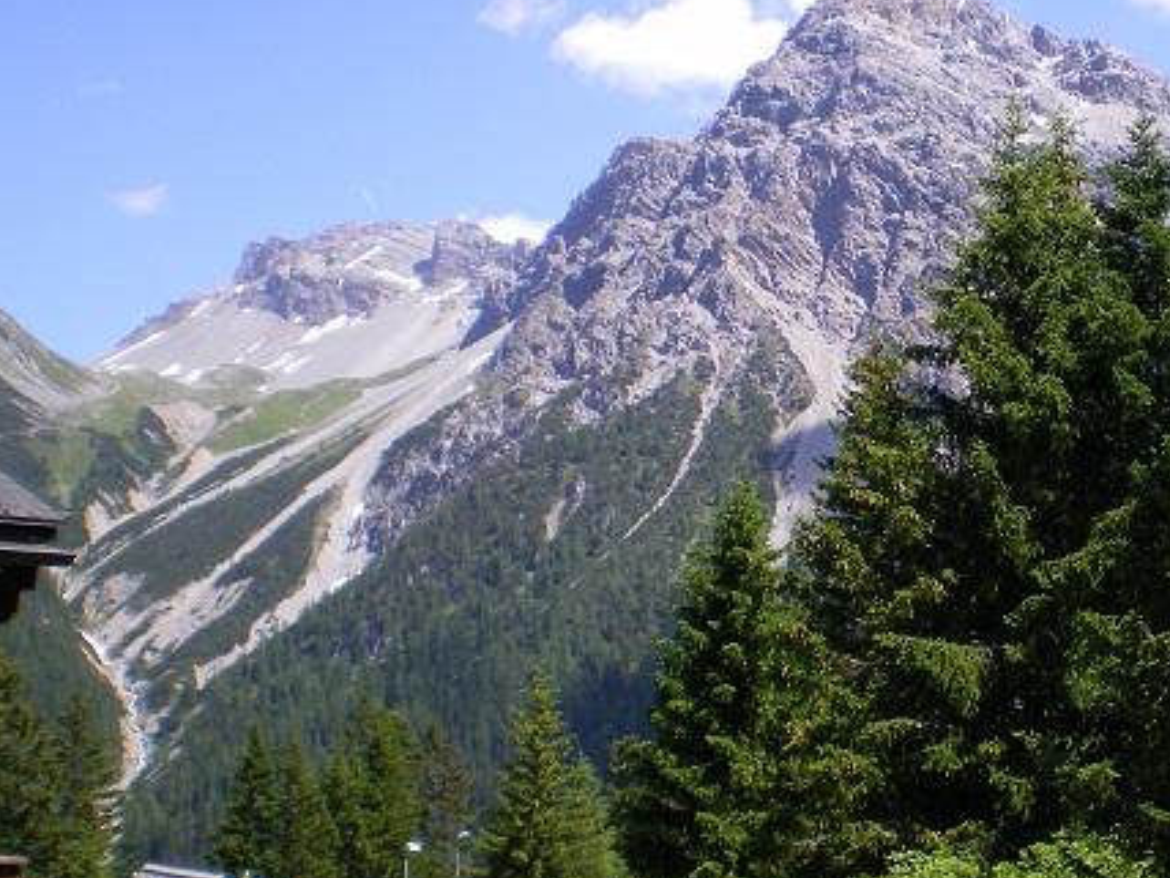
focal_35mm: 64
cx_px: 935
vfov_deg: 22.8
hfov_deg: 29.6
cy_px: 257
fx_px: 2163
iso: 80
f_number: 4.6
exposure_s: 1/250
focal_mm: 6.3
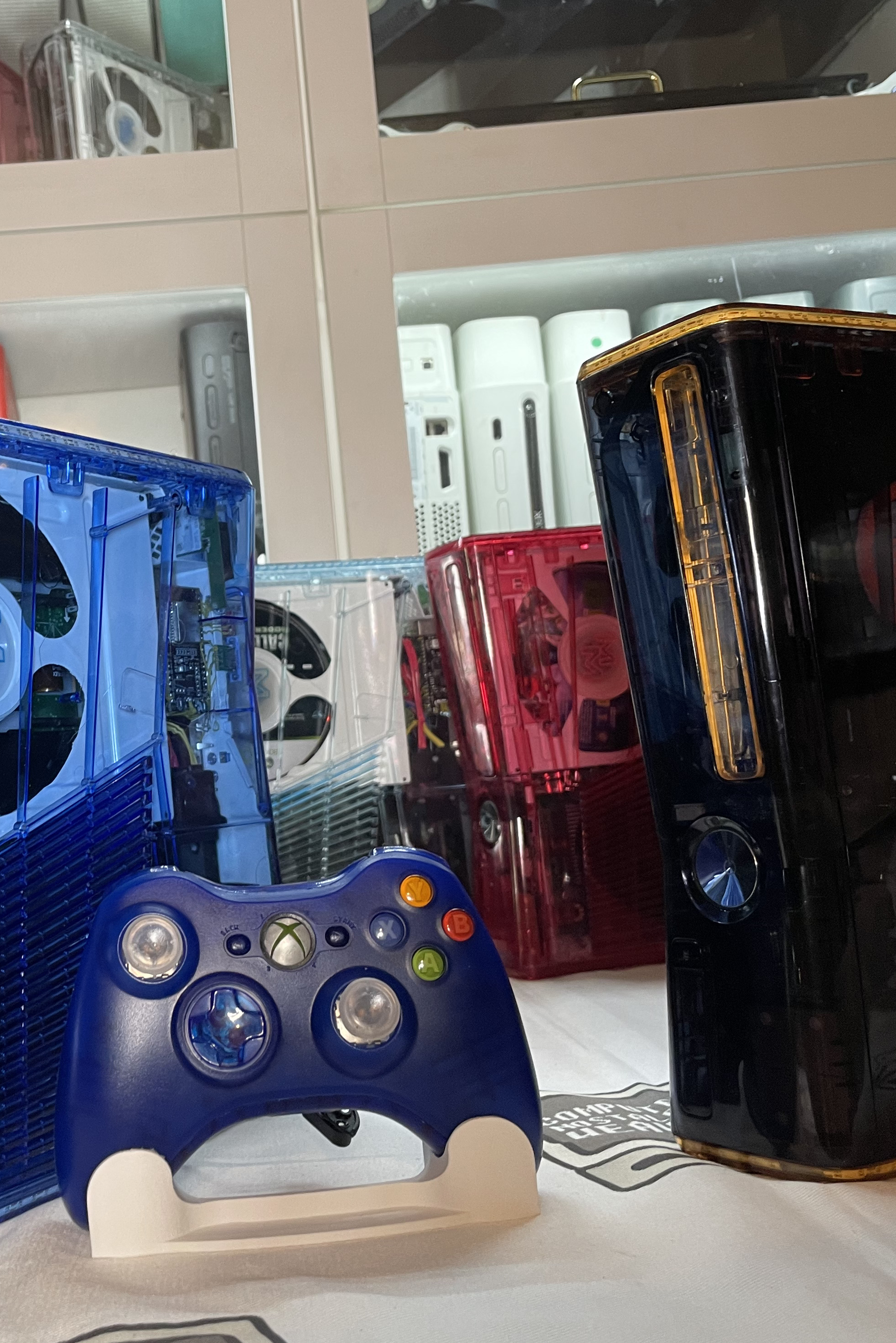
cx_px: 168
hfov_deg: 34.7
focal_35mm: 37
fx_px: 1381
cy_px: 674
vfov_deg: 51.9
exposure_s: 1/50
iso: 125
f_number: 1.6
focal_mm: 4.2
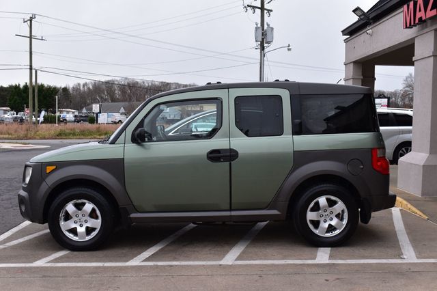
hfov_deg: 45.0
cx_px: 218
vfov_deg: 30.8
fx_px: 528
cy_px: 146
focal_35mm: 44
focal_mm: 29
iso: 400
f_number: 8
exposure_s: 1/80
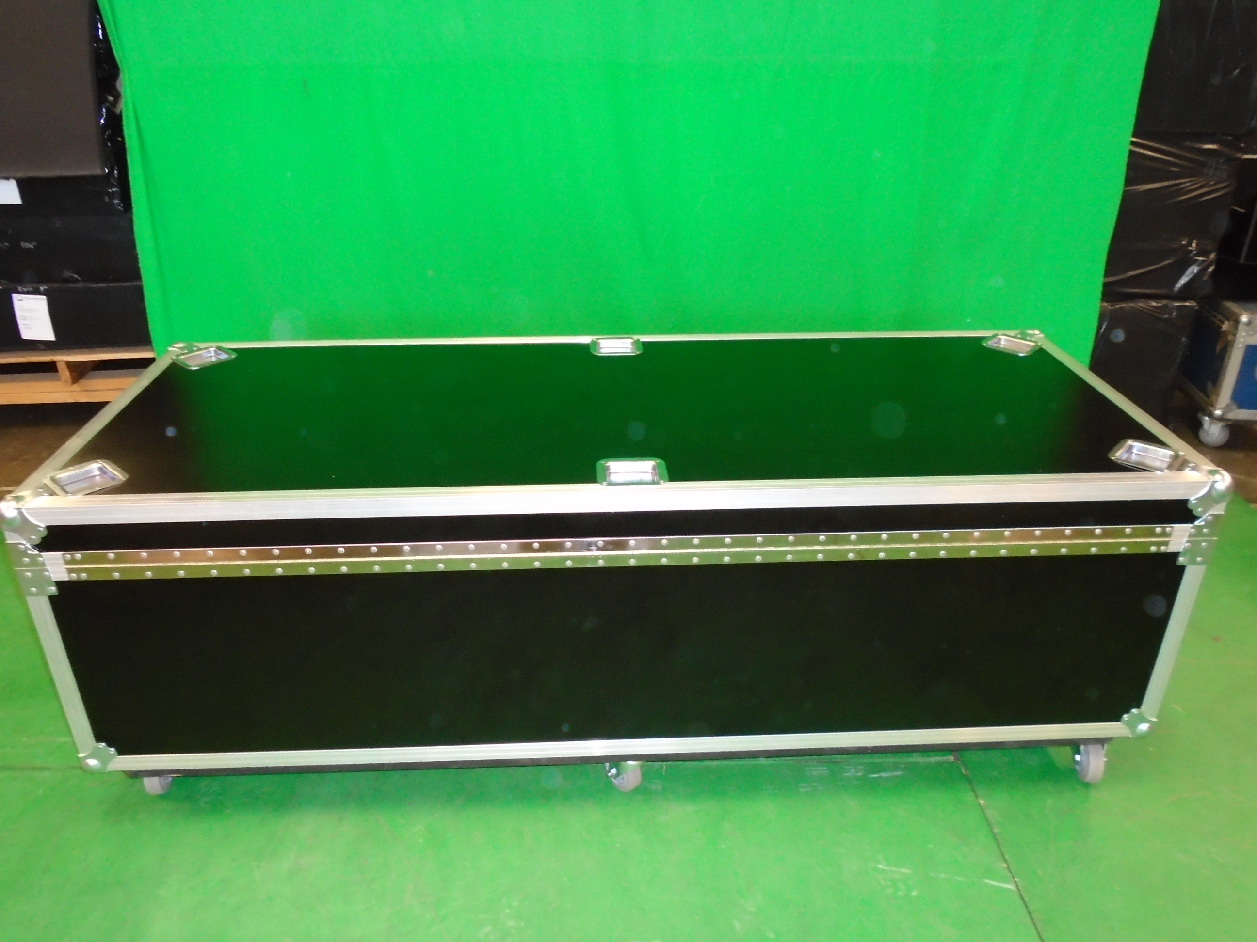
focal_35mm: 26
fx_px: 944
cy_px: 471
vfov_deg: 53.1
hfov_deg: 67.3
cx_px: 628
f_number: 3.2
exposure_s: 1/30
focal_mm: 4.6
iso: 400
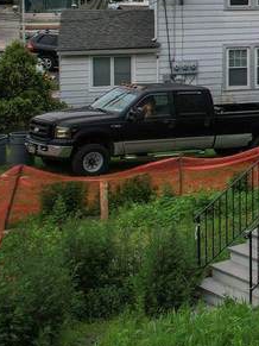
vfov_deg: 20.1
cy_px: -35
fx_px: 928
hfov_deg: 12.8
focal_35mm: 93
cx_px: 594
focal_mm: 8.38
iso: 120
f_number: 2.8
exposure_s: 1/2500
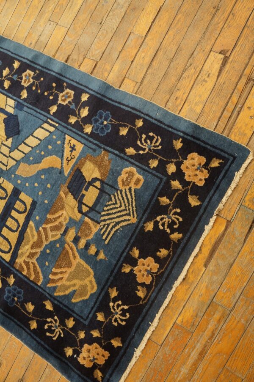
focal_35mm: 27
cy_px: 191
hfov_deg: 47.8
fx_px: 286
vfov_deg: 67.4
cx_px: 127
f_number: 4
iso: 2000
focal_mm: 18
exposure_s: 1/60
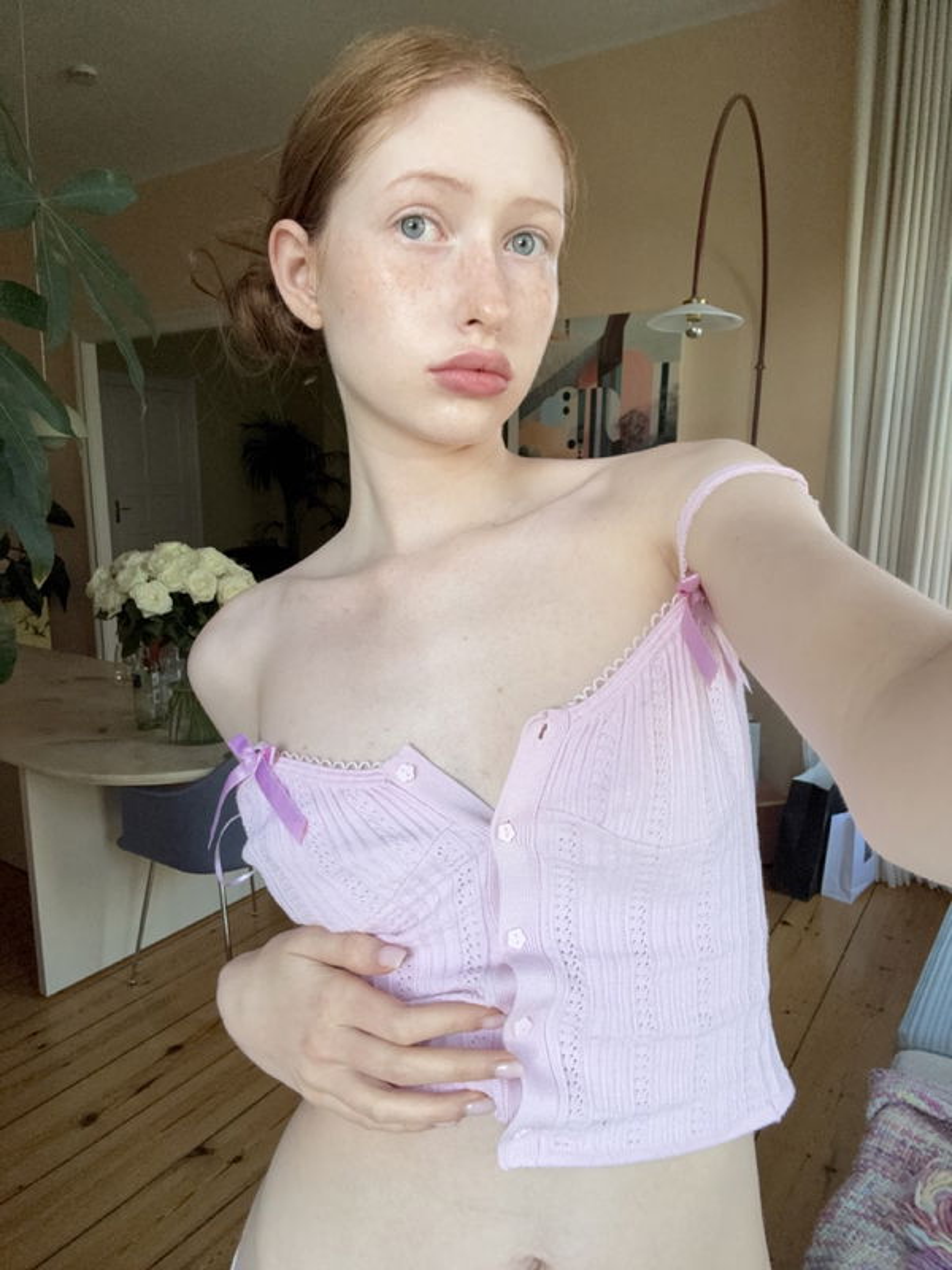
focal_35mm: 23
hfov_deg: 58.9
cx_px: 476
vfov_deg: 73.9
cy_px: 635
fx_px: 843
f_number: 1.9
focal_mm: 2.69
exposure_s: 1/121
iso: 64
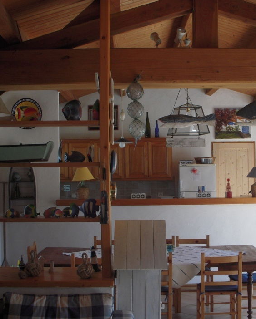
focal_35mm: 54
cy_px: 174
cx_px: 174
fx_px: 511
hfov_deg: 27.9
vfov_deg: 34.7
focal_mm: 6.3
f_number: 3.3
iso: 125
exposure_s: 1/125
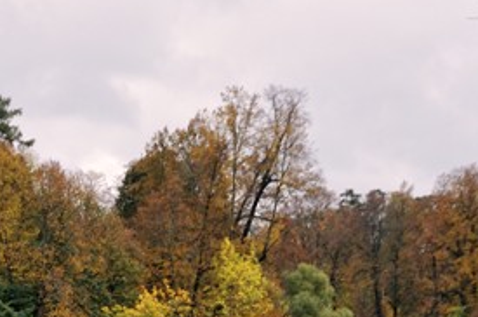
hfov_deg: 17.1
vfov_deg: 11.2
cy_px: 443
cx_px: 17
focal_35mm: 118
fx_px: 1563
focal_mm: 24
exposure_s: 1/250
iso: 320
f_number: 6.3
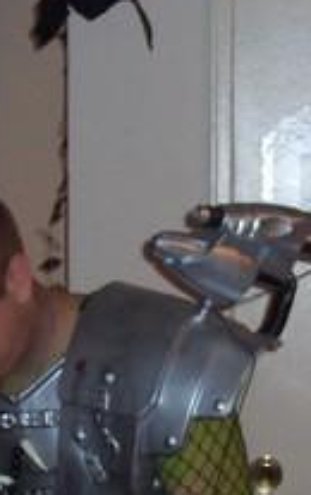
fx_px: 1635
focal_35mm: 121
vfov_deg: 17.2
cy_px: 275
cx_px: 239
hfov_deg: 10.8
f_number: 2.8
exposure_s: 1/60
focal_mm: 5.6
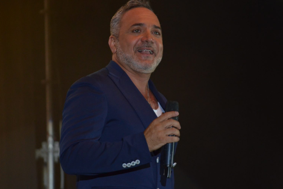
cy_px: 100
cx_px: 143
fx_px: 2413
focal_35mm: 307
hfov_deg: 6.7
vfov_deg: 4.5
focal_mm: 150
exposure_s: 1/200
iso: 1600
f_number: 5
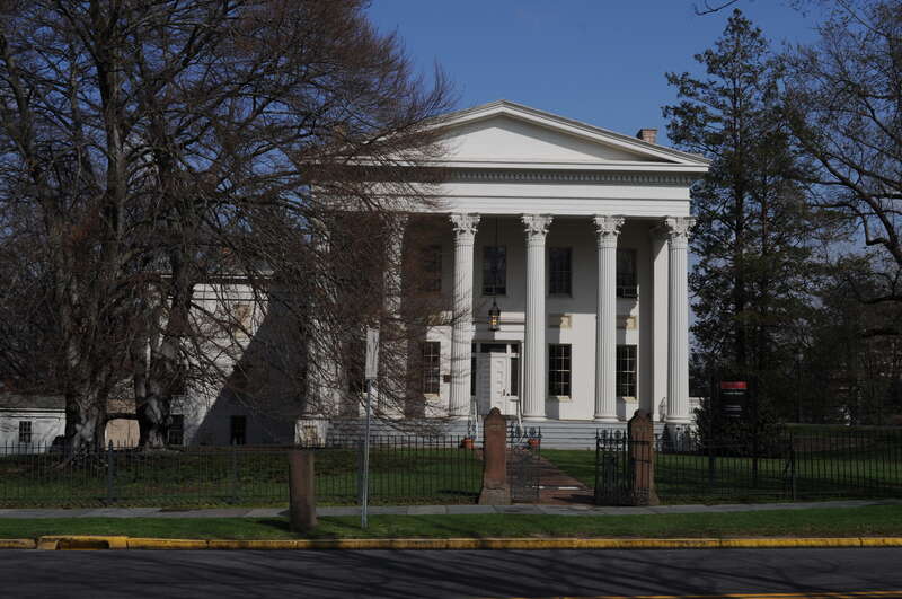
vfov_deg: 30.8
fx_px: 1088
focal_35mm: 44
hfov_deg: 45.0
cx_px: 451
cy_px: 300
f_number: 13
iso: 200
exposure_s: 1/640
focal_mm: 29
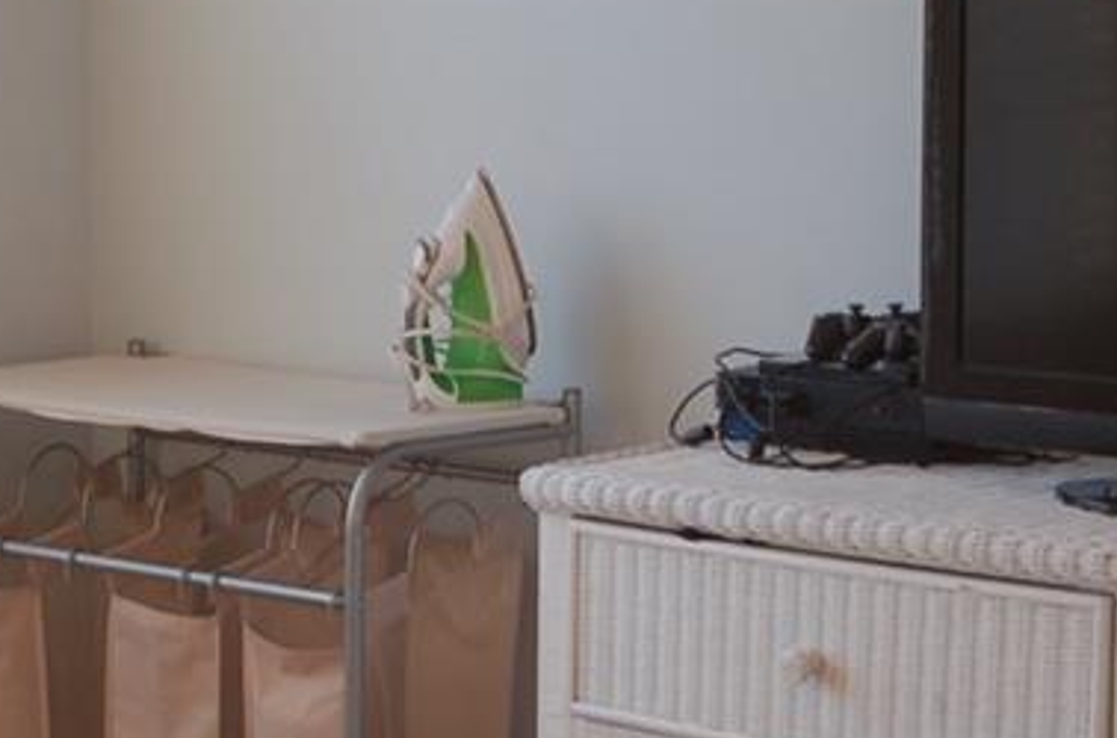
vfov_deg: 10.5
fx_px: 4023
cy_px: 440
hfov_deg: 15.8
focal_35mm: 130
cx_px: 476
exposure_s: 1/80
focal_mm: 32
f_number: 4.5
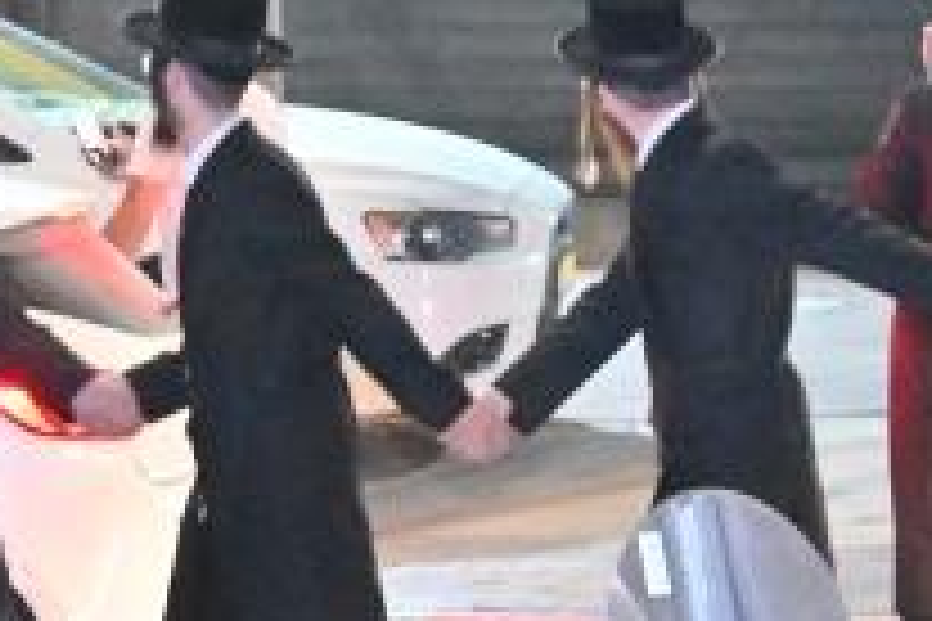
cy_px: 16
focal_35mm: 287
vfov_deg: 4.8
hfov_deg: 7.2
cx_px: 113
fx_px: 7430
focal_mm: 58
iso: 6400
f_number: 4
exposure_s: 1/125
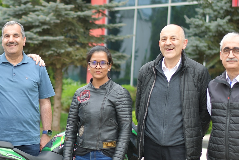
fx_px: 797
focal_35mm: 120
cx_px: 39
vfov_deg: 11.4
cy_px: 127
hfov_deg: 16.9
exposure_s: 1/250
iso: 125
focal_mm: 50
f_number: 2.2
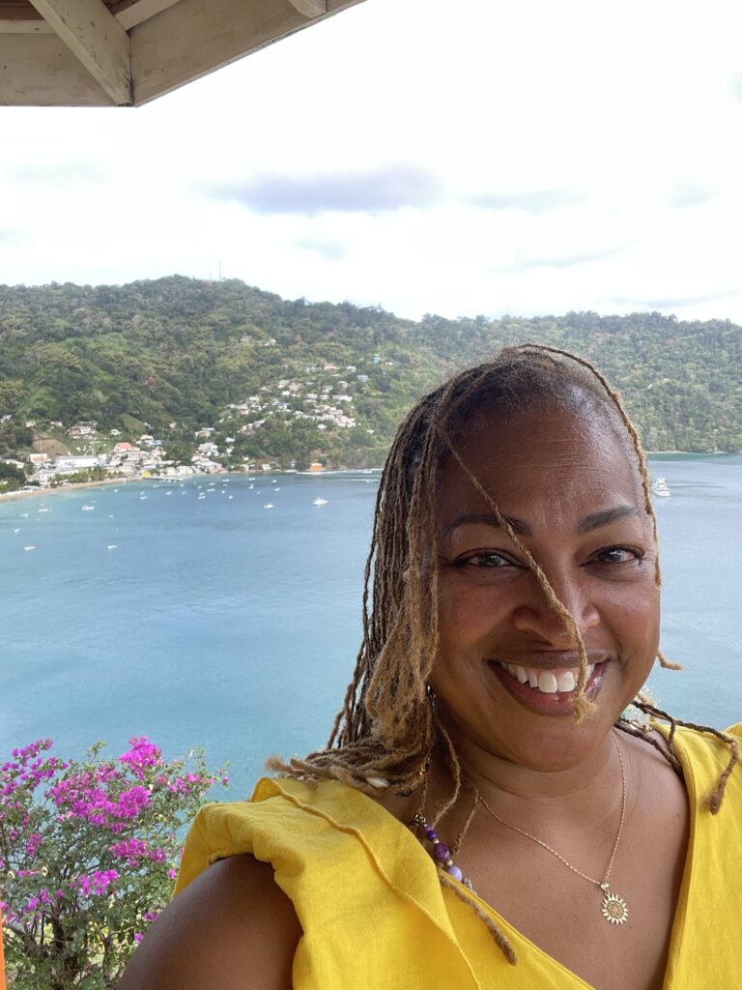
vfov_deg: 60.0
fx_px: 857
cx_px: 371
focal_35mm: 30
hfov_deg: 46.8
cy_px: 495
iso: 32
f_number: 2.2
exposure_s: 1/121
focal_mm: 2.71
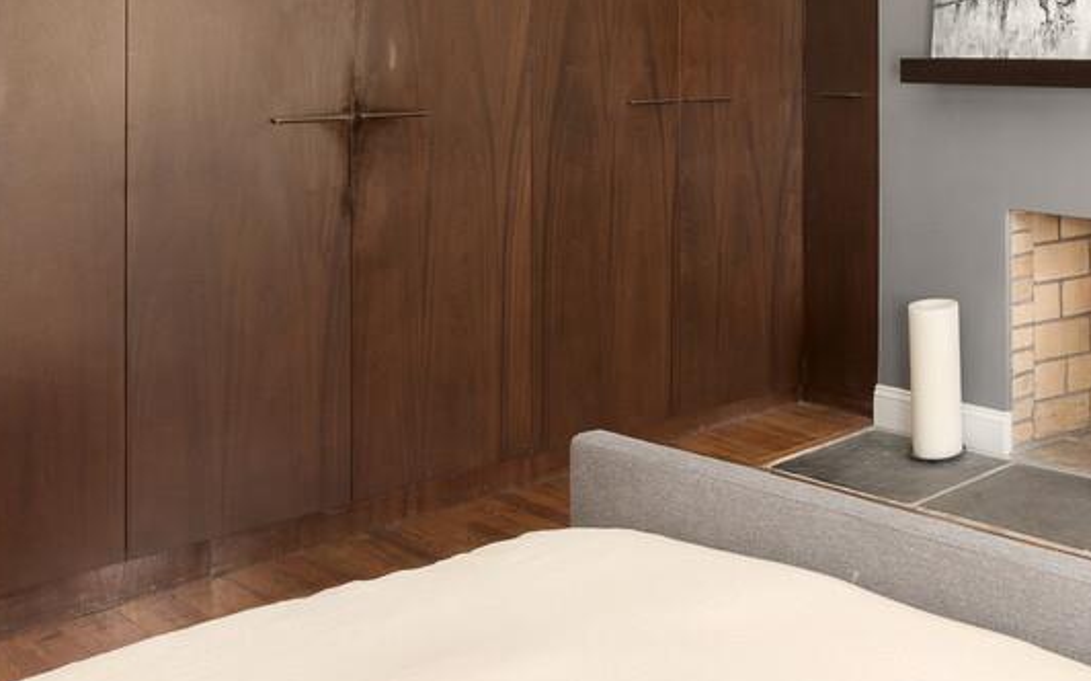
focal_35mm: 46
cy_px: 31
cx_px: 1120
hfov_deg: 38.1
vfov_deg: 26.7
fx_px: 1367
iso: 400
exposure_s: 5
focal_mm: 16
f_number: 11
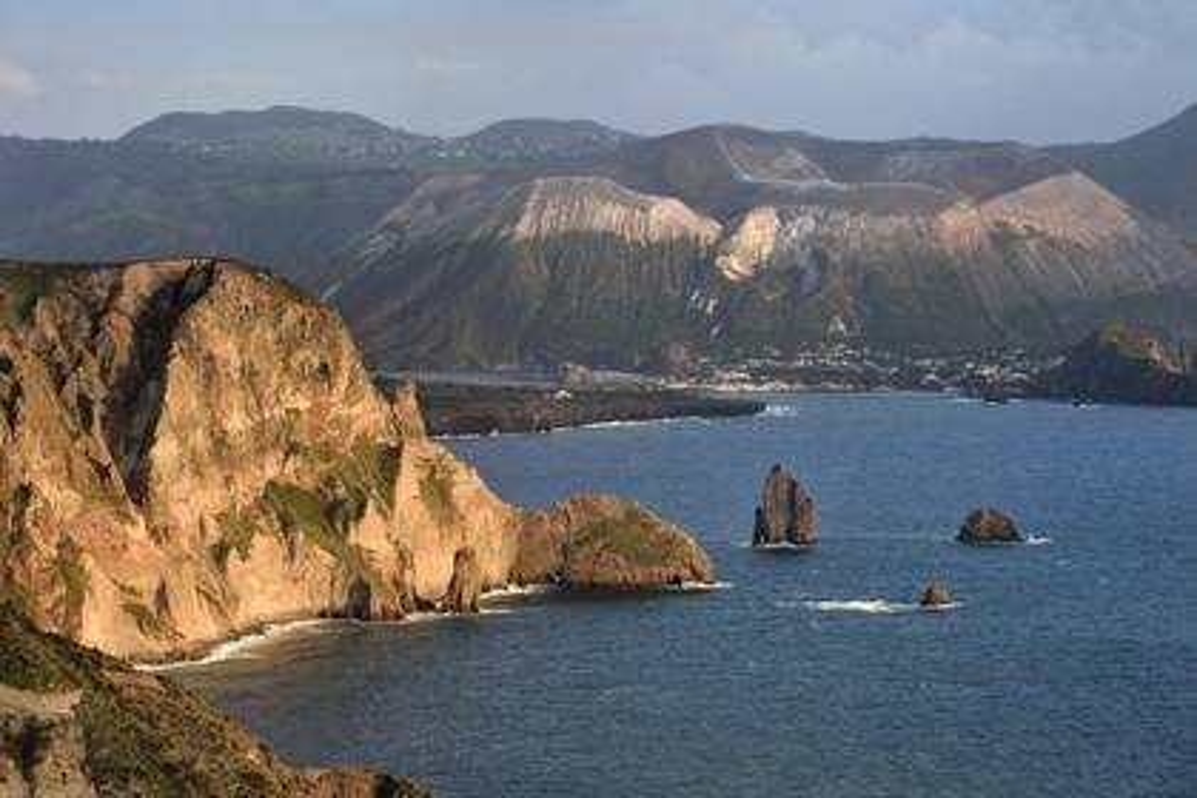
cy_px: 399
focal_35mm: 130
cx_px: 598
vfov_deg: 10.5
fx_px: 4322
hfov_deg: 15.8
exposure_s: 1/320
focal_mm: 130
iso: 400
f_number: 5.6
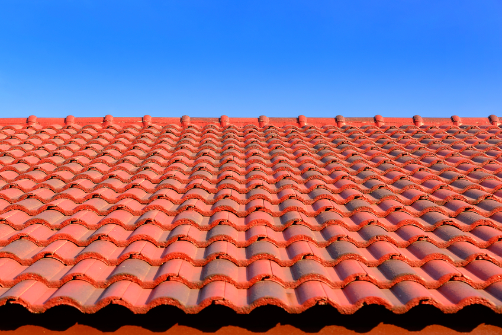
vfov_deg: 17.5
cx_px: 251
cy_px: 168
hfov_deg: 26.0
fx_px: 1087
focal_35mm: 78
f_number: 8
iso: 400
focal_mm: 78
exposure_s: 1/250
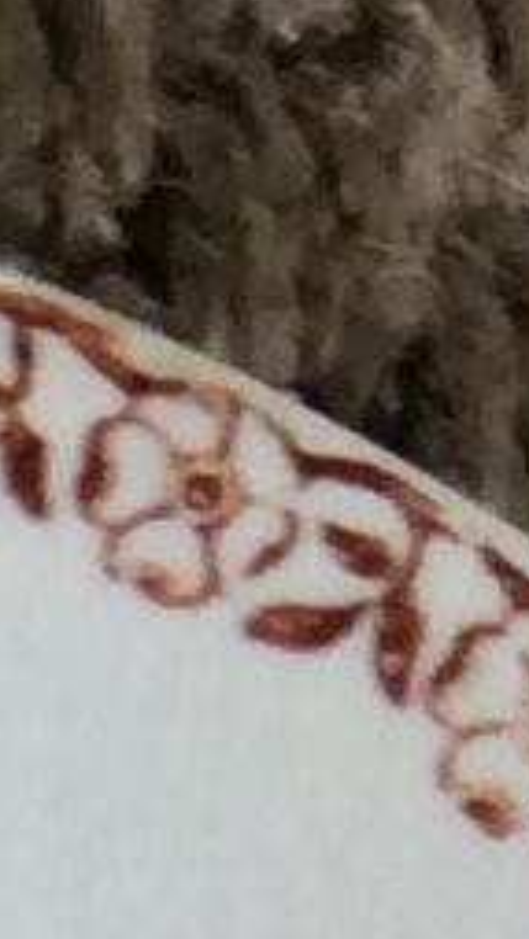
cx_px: -1728
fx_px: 8847
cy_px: 3312
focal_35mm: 355
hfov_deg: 3.3
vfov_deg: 5.5
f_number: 2.4
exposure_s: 1/33
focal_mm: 3.3
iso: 40
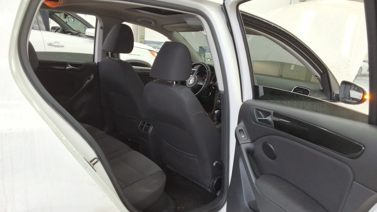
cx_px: 186
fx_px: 310
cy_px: 119
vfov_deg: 37.7
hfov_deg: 62.6
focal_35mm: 31
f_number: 1.9
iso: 41
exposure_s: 1/60
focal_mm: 2.91
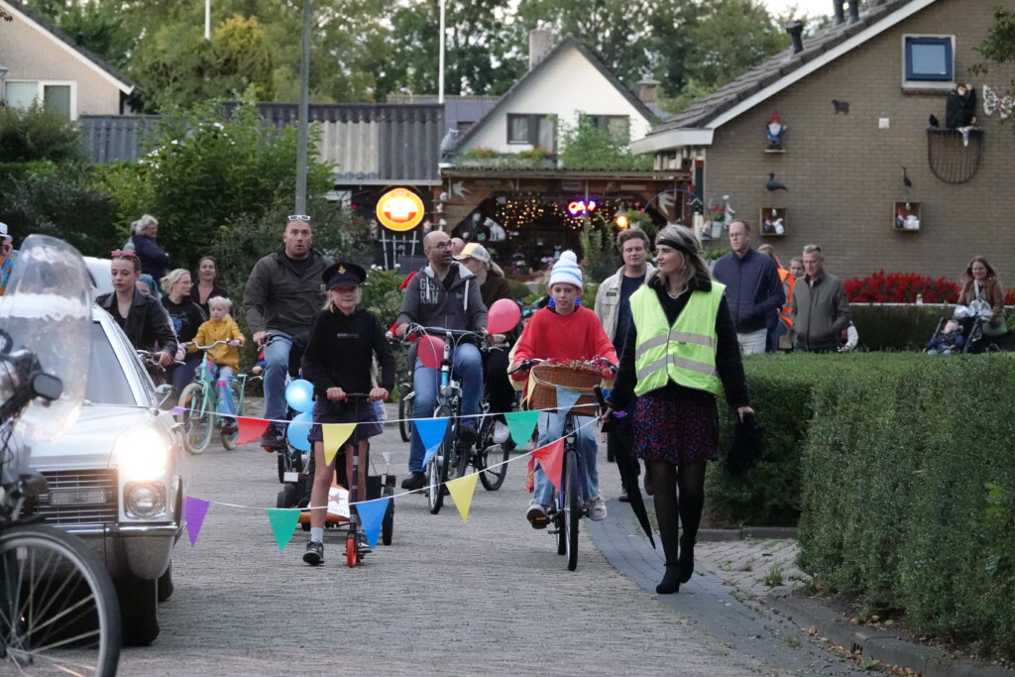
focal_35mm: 200
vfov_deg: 6.9
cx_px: 508
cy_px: 338
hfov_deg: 10.3
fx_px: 5639
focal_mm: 73.24
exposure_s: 1/125
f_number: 4
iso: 4000
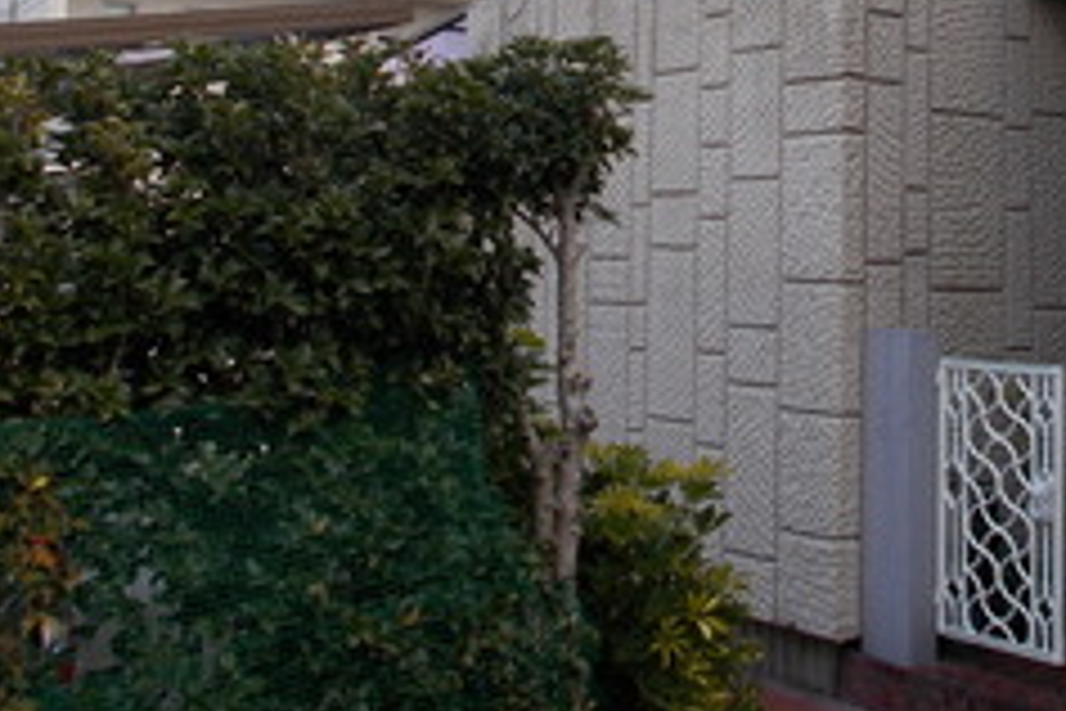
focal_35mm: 57
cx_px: 787
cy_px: 56
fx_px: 1688
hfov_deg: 34.4
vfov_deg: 23.1
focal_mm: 4.6
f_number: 3.2
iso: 80
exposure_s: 1/250
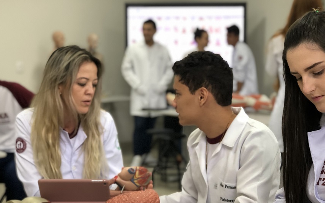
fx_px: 629
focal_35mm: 71
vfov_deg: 18.3
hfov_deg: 28.9
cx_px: 187
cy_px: 140
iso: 125
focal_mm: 6.6
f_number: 2.8
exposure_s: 1/30
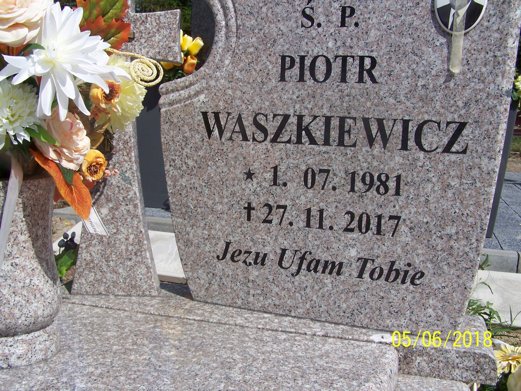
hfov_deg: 49.0
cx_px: 260
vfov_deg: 37.7
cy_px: 196
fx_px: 572
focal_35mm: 38
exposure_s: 1/750
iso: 80
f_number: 5.6
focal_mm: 6.3
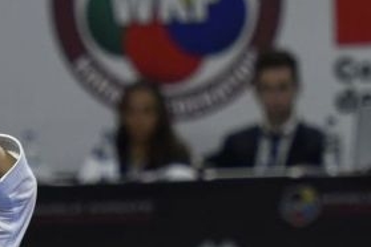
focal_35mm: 999
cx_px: 110
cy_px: 242
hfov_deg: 2.1
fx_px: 10294
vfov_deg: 1.4
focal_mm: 155
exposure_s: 1/800
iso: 800
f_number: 2.8
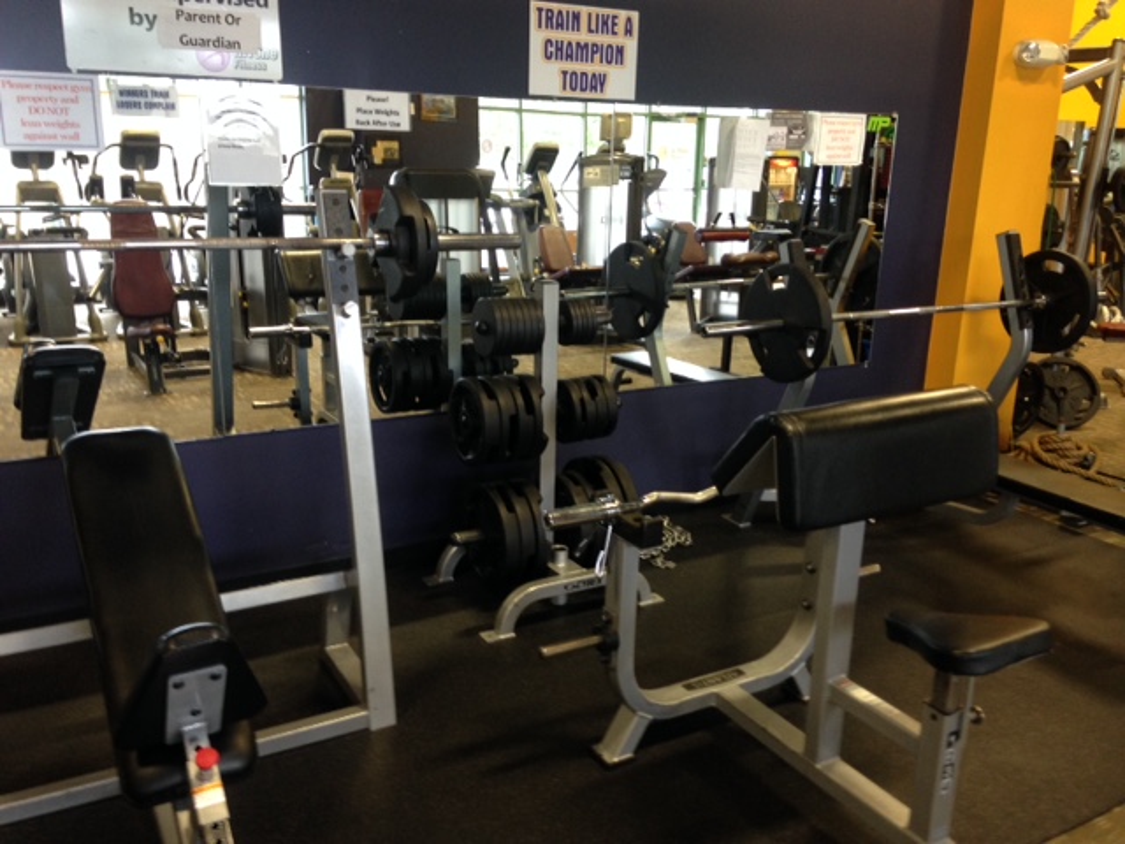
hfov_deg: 55.4
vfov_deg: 42.9
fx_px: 1072
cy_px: 422
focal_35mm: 33
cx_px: 562
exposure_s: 1/20
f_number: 2.4
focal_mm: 4.12
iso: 125
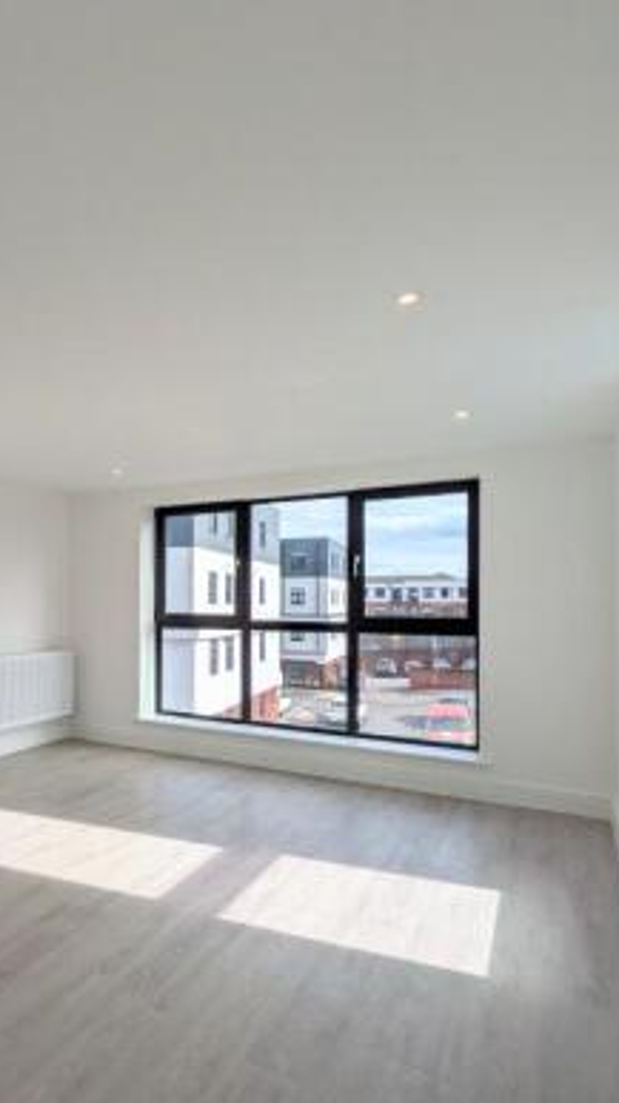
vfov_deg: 78.6
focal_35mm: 23
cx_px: 96
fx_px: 673
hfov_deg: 46.0
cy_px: 594
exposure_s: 1/1300
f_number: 2.2
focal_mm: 1.85
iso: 47
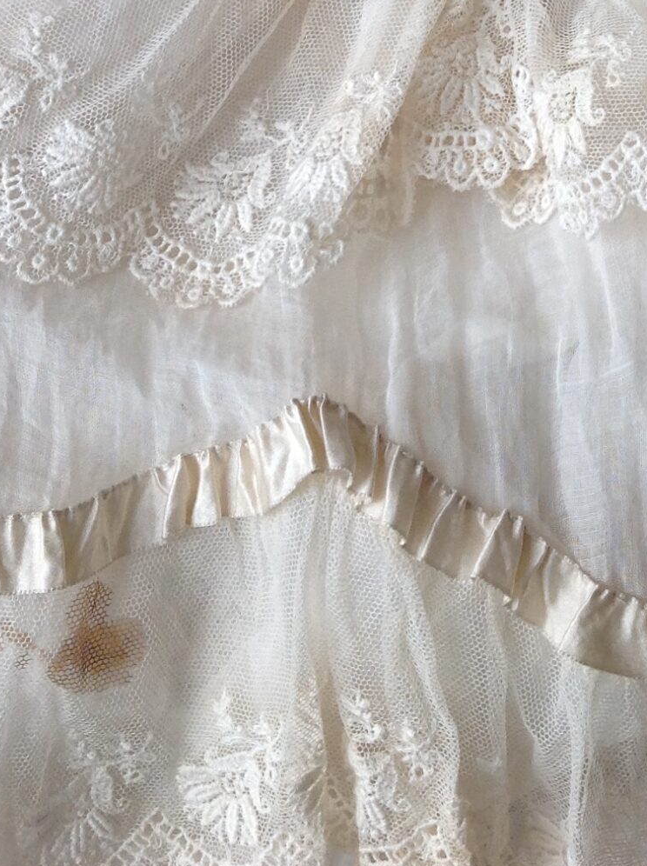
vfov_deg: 20.4
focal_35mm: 90
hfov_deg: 16.2
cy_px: -174
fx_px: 2249
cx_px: 576
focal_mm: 4.28
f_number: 2.4
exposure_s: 1/214
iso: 50
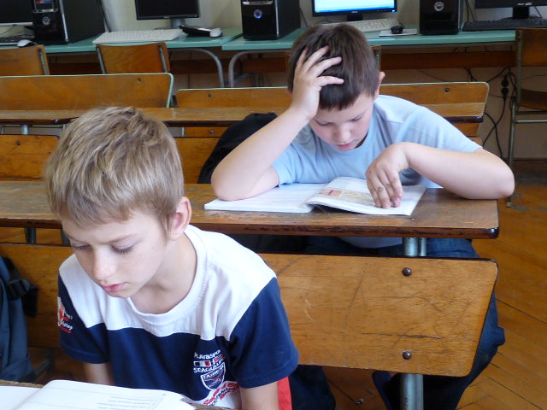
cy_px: 205
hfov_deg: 39.7
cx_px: 274
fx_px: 758
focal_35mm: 48
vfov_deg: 30.3
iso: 160
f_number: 2.8
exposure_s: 1/30
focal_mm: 4.8
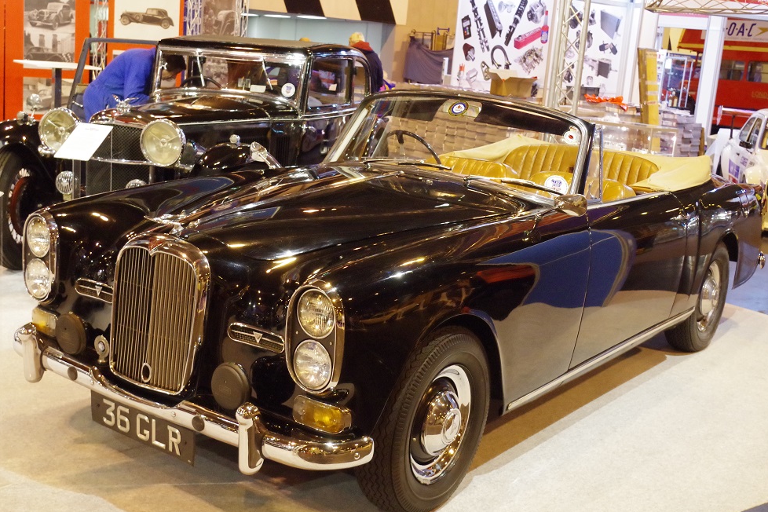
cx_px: 379
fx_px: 981
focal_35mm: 46
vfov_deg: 29.2
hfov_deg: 42.7
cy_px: 255
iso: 3200
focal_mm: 30
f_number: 4.5
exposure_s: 1/60
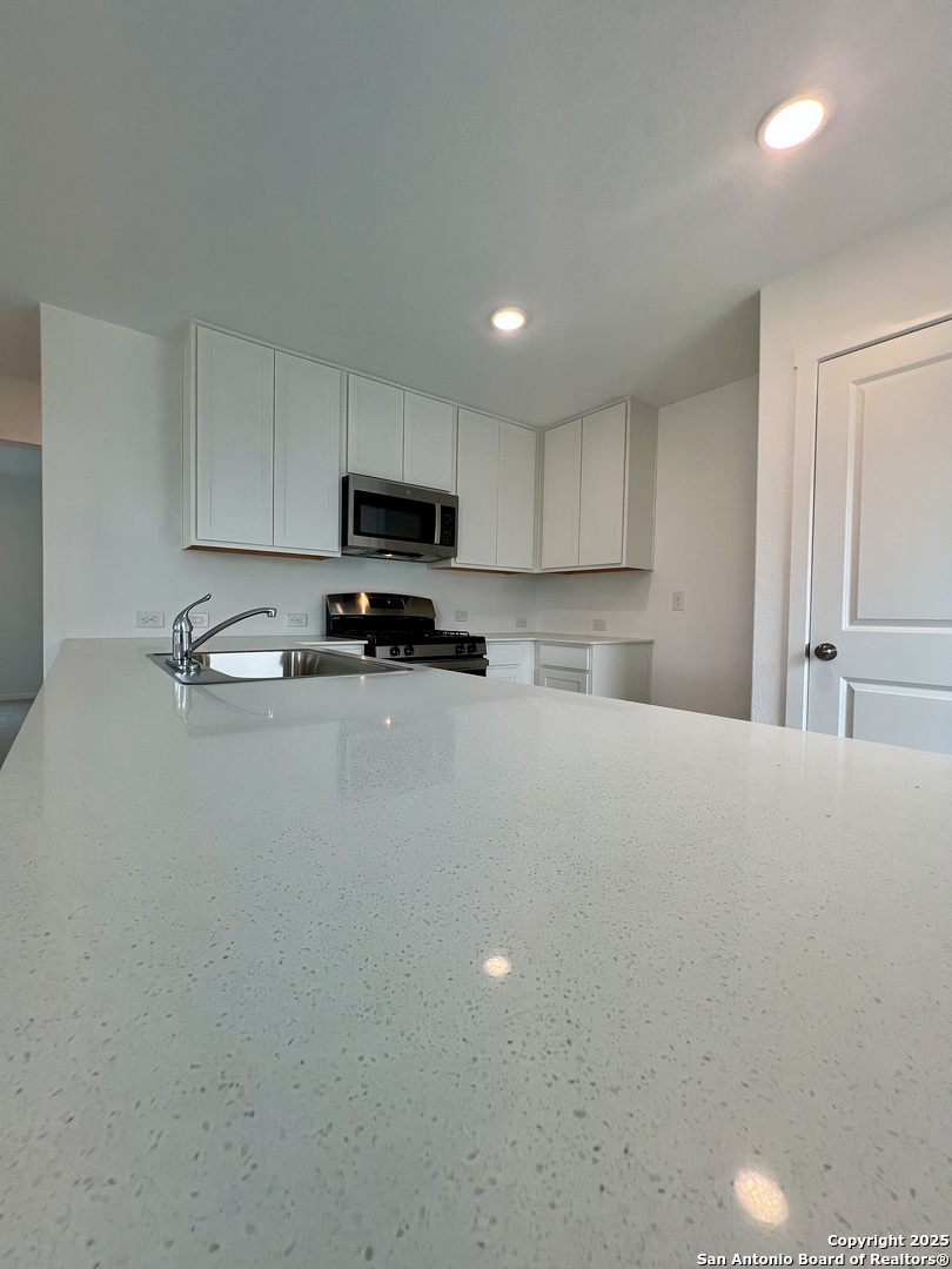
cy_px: 634
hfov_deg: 89.9
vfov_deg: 106.2
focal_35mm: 13
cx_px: 476
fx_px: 477
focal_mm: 1.57
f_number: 1.8
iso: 40
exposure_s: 1/120
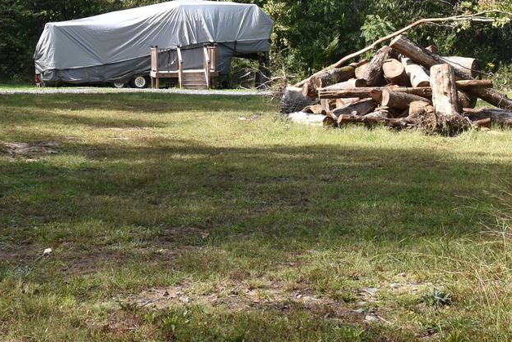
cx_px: 250
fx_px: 1252
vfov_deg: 14.9
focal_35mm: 88
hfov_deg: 23.1
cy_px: -94
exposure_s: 1/125
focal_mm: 18
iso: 110
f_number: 7.1
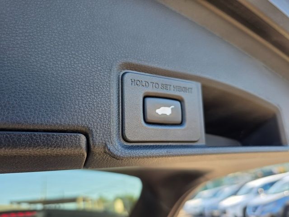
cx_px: 144
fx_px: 192
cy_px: 108
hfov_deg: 73.9
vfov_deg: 58.9
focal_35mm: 23
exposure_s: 1/120
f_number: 1.7
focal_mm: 6.3
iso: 20
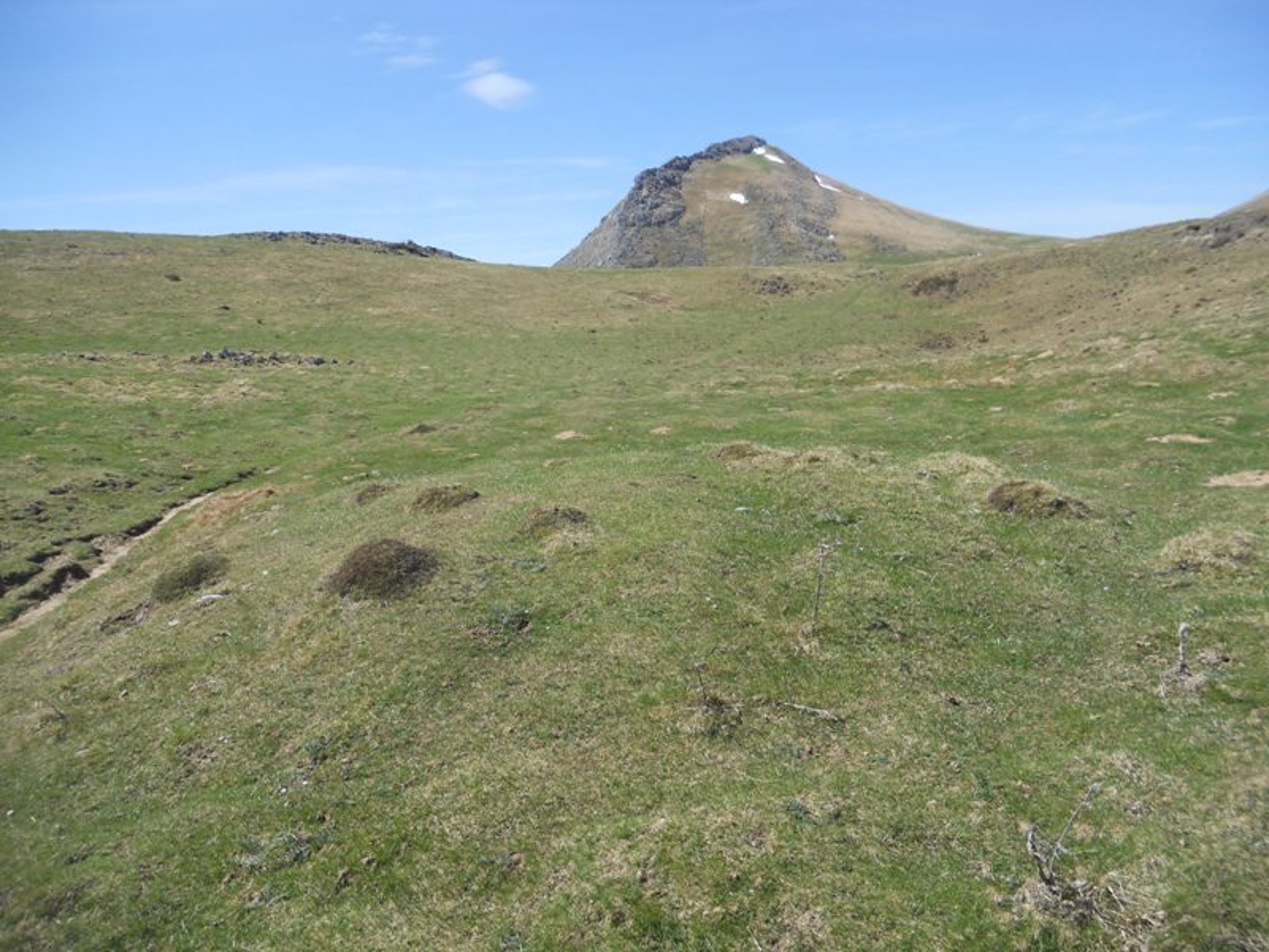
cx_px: 634
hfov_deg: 65.3
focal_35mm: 27
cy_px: 476
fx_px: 990
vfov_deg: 51.4
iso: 80
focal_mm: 4.9
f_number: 3.2
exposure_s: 1/800
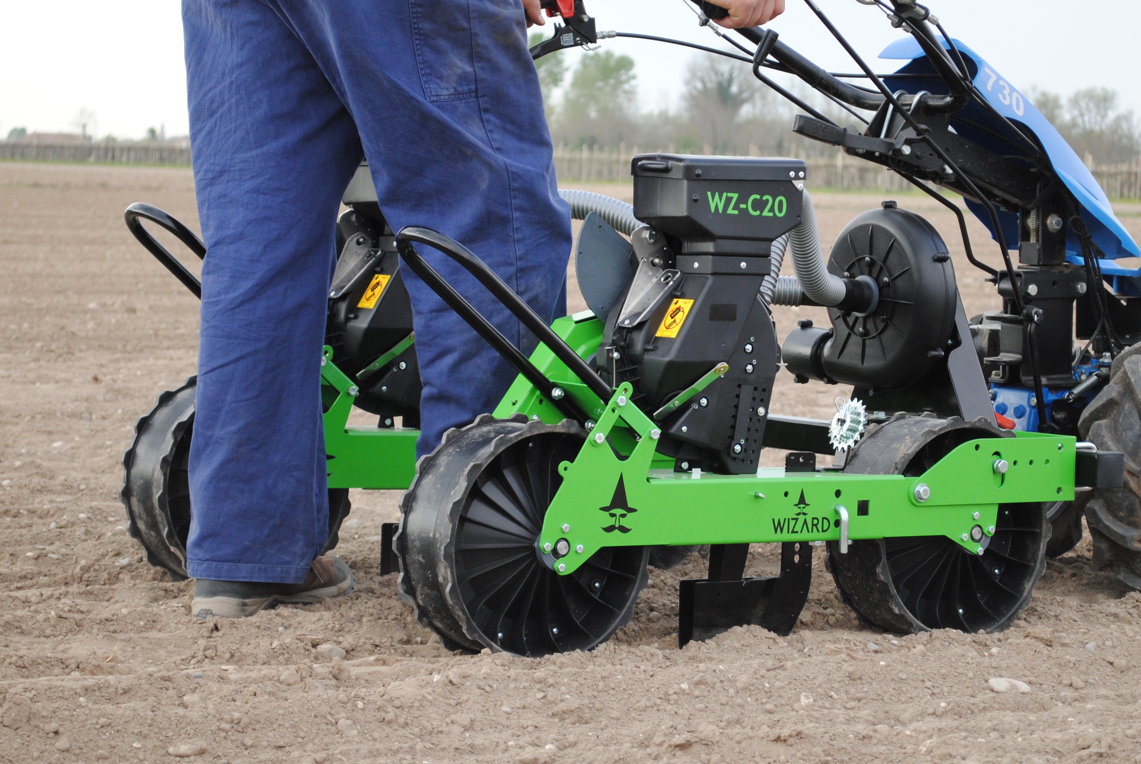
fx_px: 3352
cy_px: 316
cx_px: 642
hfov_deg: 19.3
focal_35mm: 106
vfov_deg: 13.0
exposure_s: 1/320
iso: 400
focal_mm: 55
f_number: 5.6
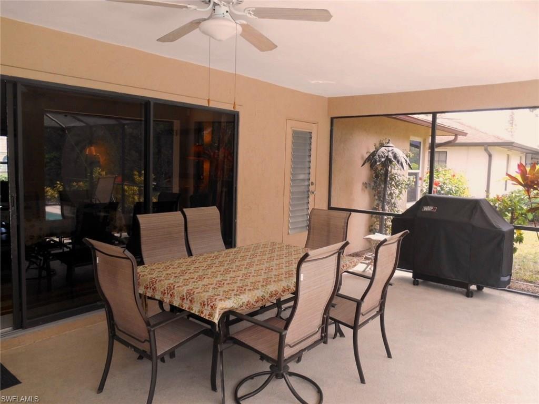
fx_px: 405
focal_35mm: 26
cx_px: 270
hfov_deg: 67.3
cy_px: 202
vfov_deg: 53.1
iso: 80
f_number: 3.4
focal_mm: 4.7
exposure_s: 1/50
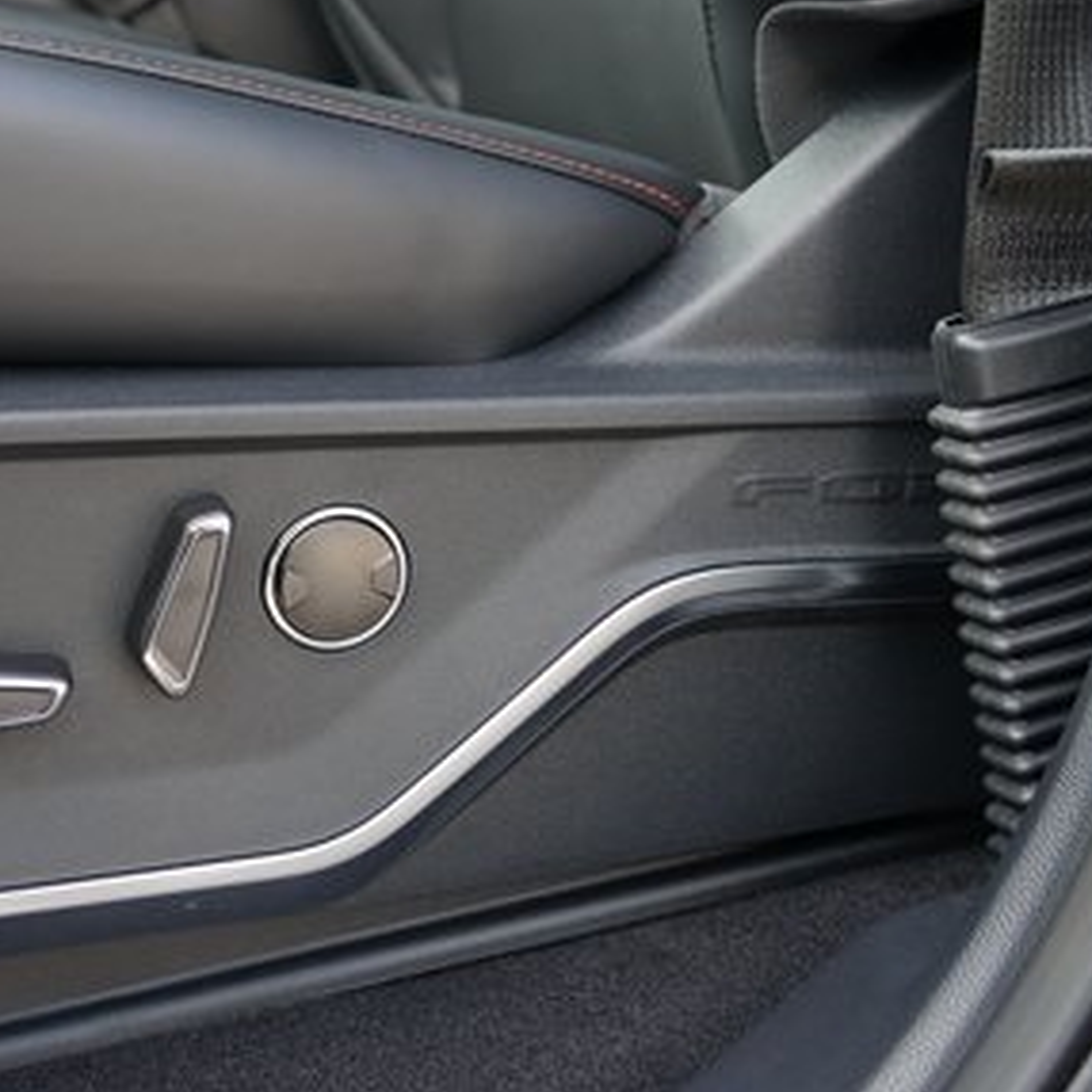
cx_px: 111
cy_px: 326
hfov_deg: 28.0
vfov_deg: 28.8
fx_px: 2106
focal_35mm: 59
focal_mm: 31
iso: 100
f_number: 4
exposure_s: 1/60
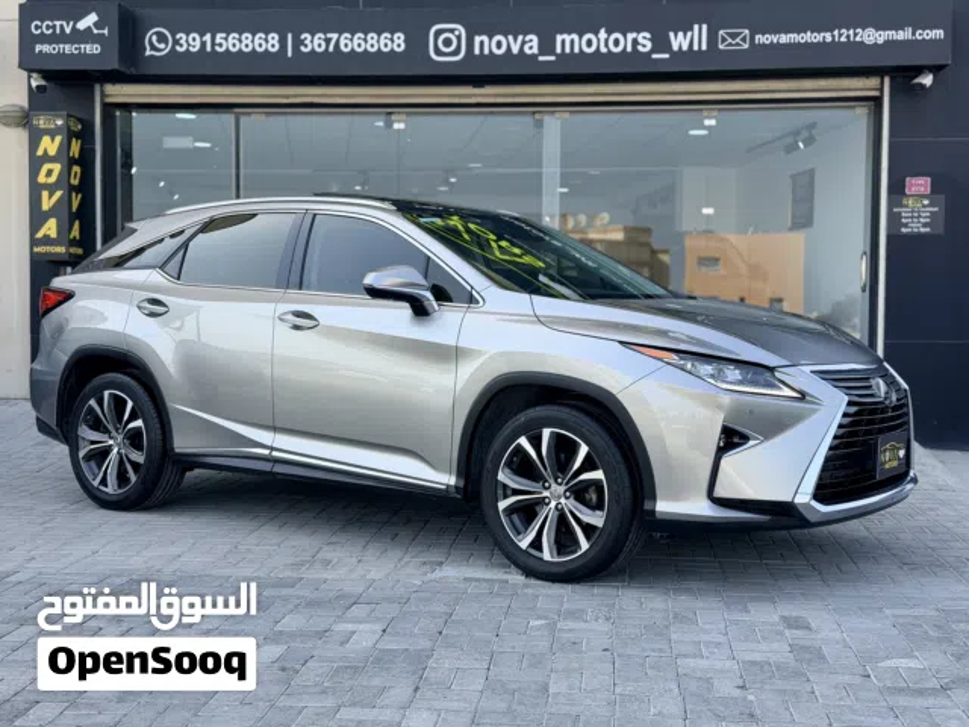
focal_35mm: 48
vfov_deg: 30.3
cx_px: 484
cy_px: 364
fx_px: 1344
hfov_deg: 39.7
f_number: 1.78
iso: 80
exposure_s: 1/1838
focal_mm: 6.76
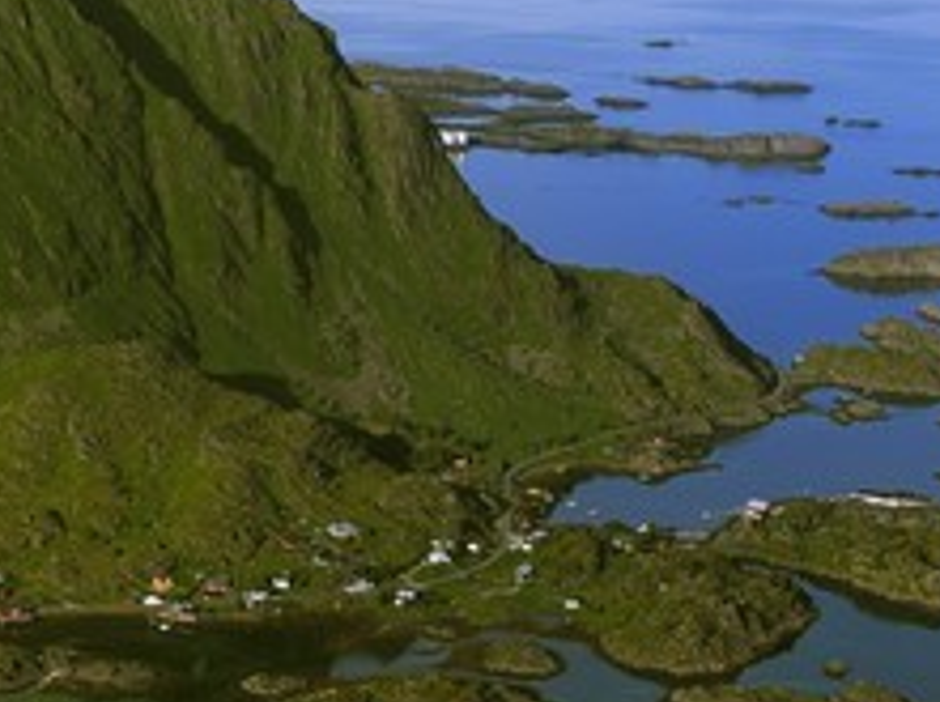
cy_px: 213
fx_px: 3579
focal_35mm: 132
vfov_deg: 11.2
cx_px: 393
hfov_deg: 15.0
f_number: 4
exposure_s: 1/1250
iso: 100
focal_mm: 48
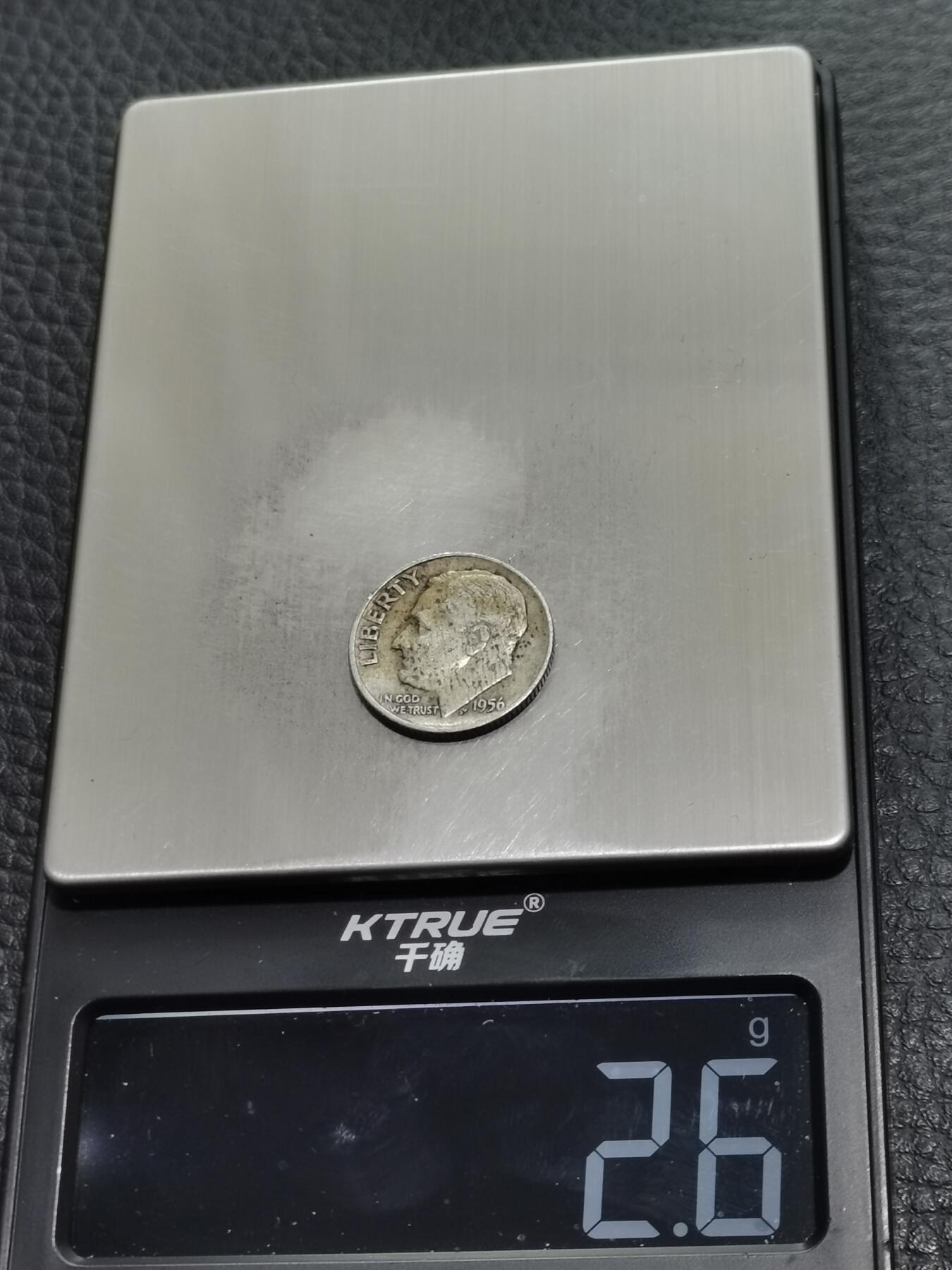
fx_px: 2677
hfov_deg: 20.2
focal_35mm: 73
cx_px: 476
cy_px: 635
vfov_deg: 26.7
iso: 64
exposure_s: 1/100
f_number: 1.8
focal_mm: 5.58
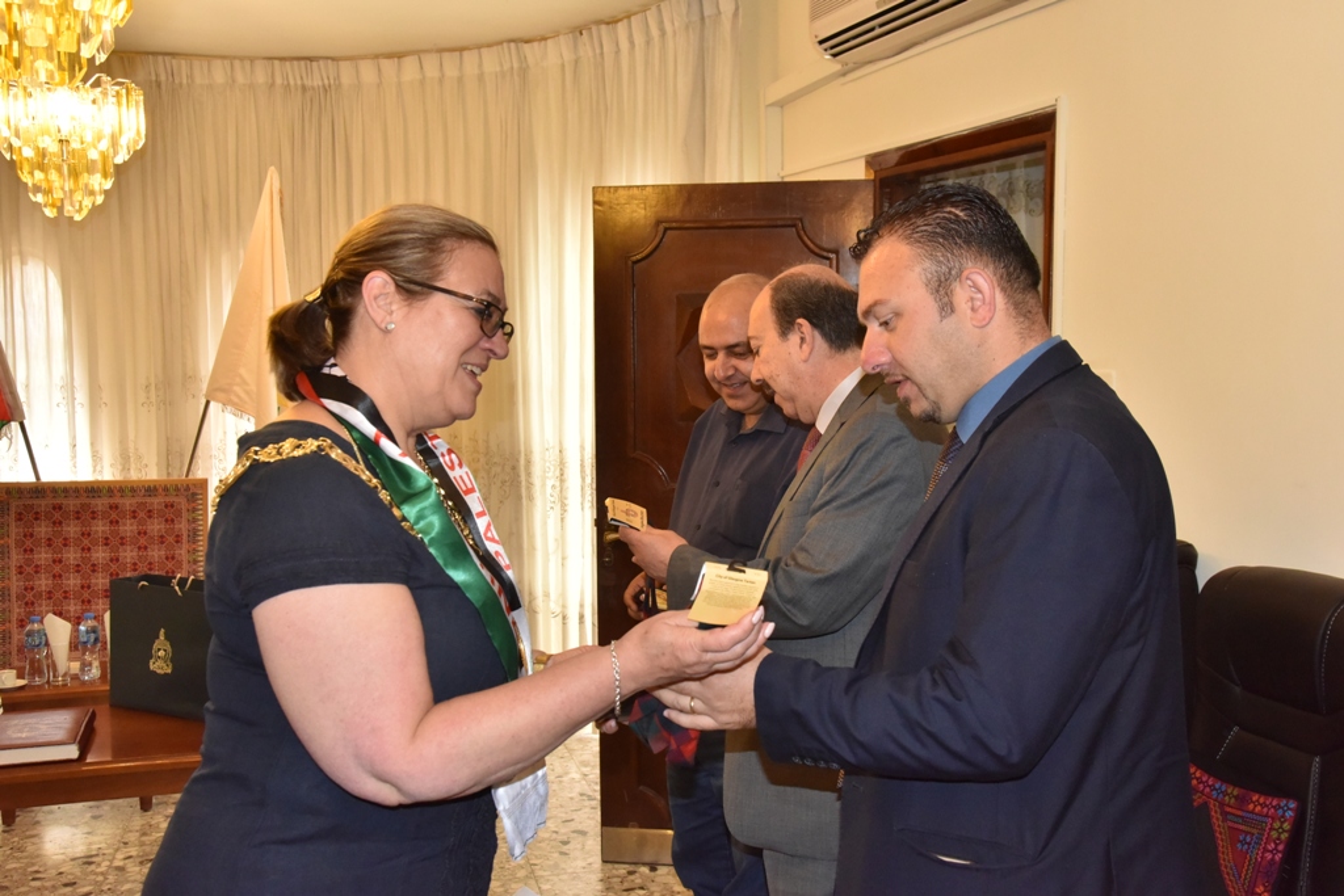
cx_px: 672
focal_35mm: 38
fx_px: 1419
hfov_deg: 50.7
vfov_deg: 35.1
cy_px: 448
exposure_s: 1/250
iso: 3200
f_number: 8
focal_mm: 38
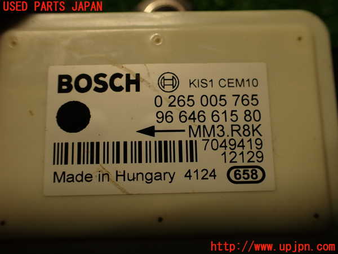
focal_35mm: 30
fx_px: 293
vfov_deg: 46.8
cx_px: 169
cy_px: 127
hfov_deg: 60.0
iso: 125
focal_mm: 5.4
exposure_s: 1/60
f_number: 2.3
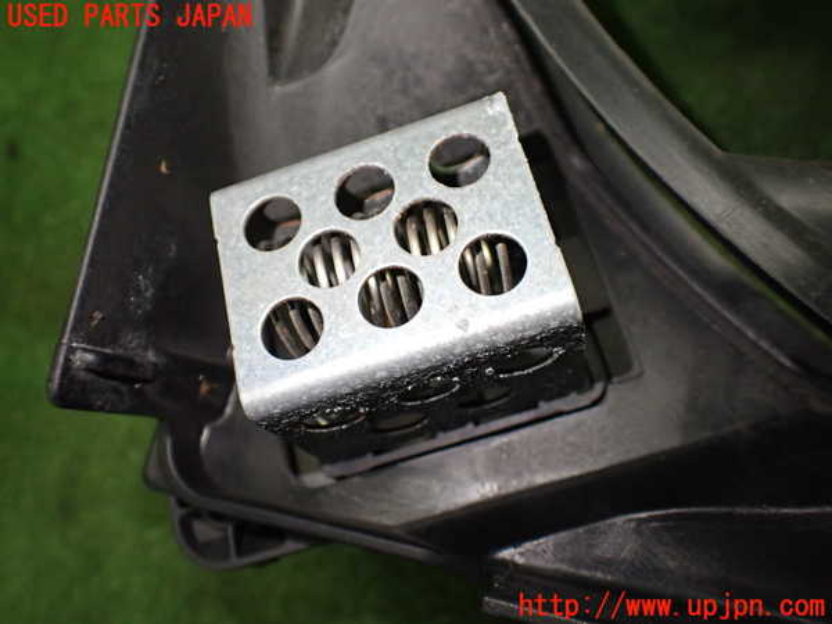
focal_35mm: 30
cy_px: 312
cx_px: 416
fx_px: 721
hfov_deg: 60.0
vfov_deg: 46.8
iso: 400
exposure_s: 1/125
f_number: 2.3
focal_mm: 5.4
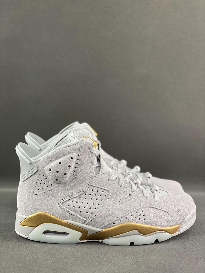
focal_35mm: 52
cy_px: 136
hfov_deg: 28.0
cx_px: 102
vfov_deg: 36.8
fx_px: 411
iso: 50
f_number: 2
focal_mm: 6
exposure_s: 1/100
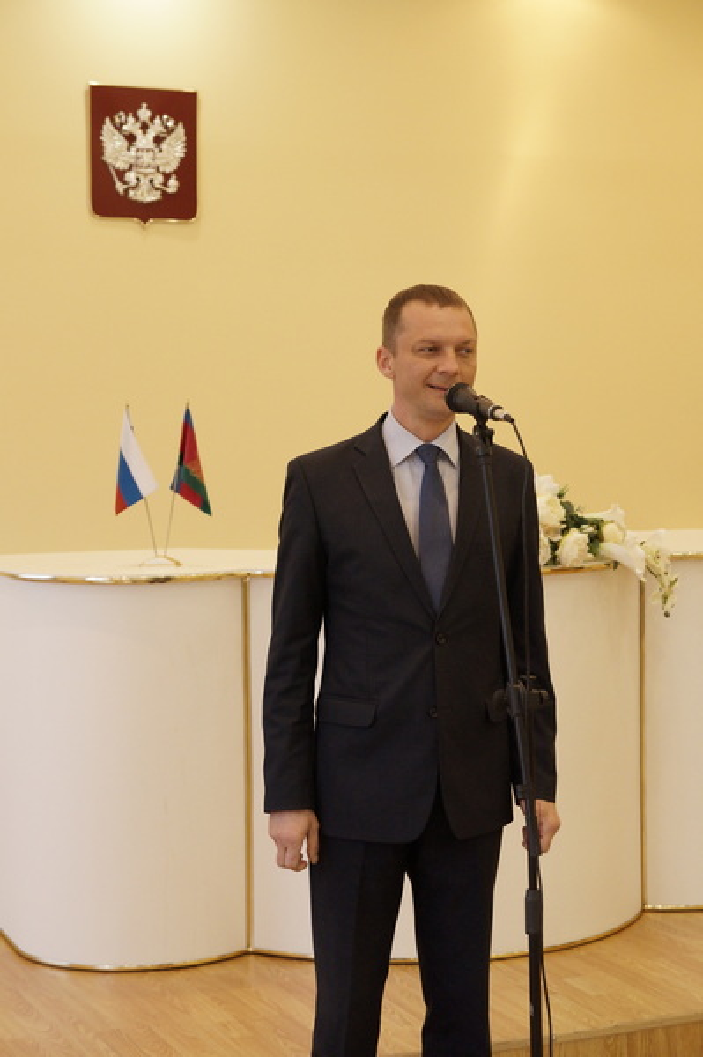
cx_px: 352
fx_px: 2201
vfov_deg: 27.0
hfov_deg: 18.2
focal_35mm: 75
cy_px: 528
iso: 1600
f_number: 4.5
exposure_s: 1/125
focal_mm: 50
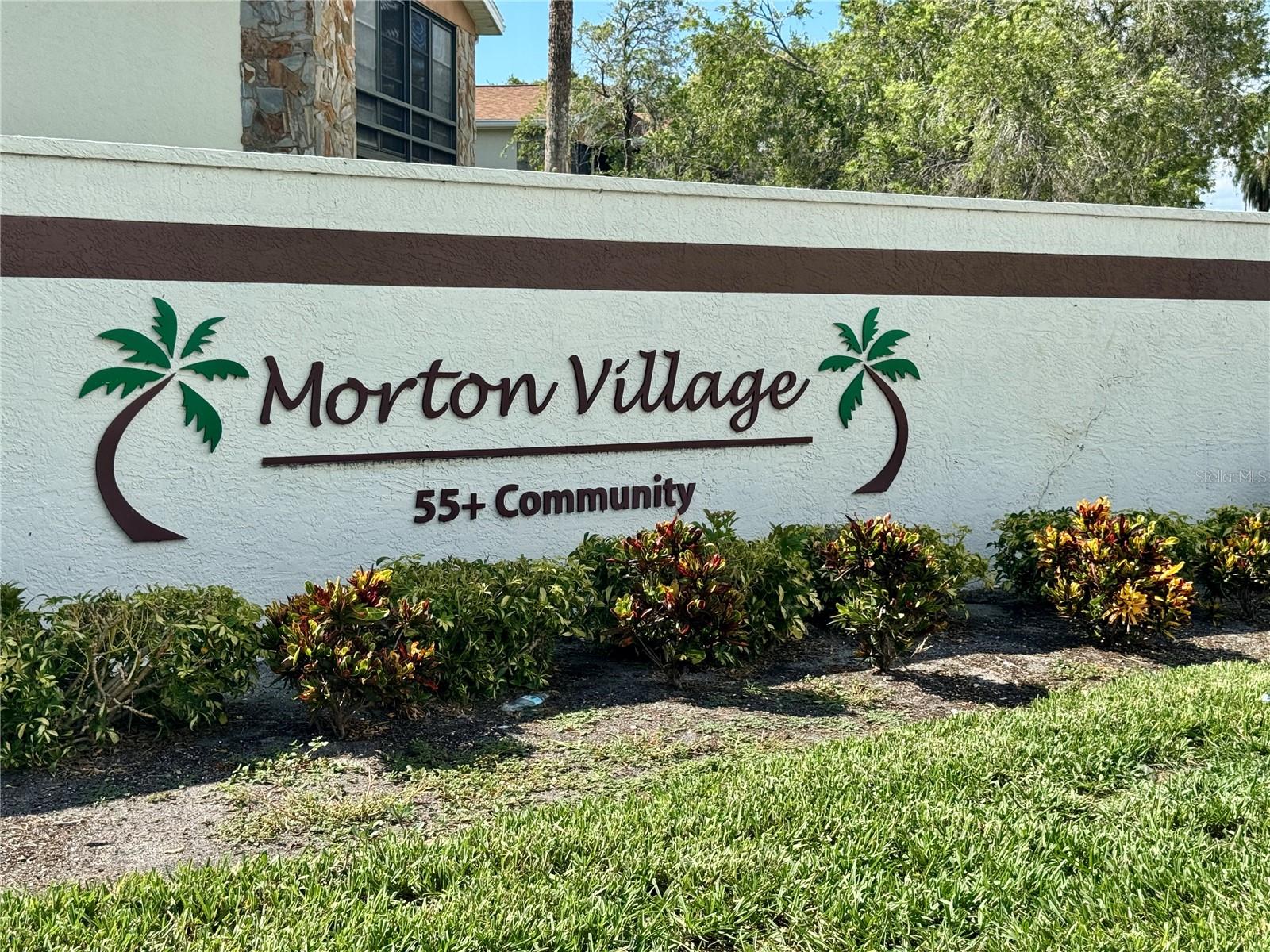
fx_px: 1761
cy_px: 476
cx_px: 635
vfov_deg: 30.3
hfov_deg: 39.7
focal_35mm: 48
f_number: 1.78
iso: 64
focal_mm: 6.76
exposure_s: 1/3257
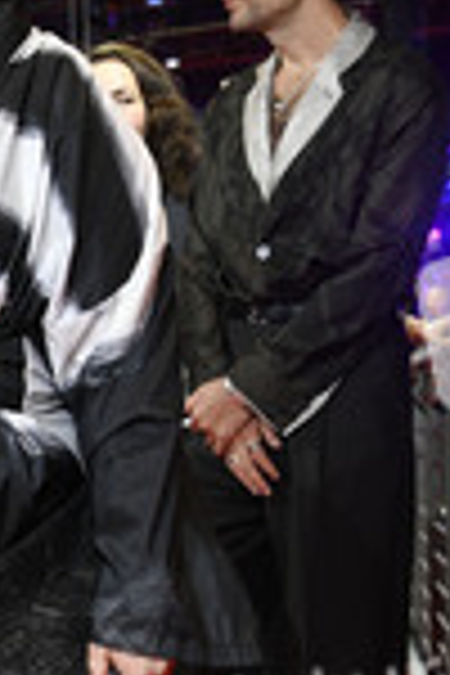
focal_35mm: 139
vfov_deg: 14.7
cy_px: 531
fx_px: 2606
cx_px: -122
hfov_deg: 9.7
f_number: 5.6
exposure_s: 1/200
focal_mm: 52
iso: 5000
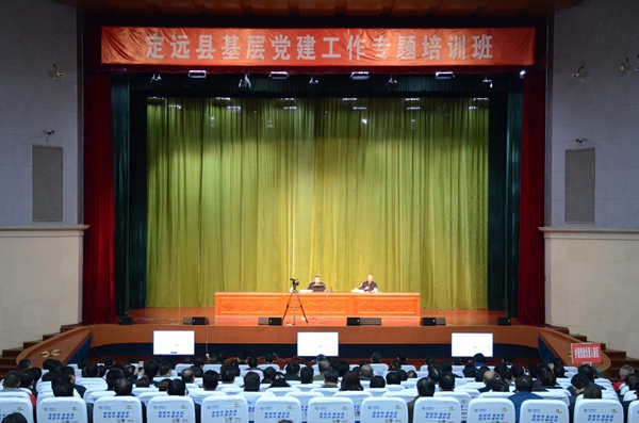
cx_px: 320
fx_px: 930
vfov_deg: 25.6
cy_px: 212
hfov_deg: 37.9
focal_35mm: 52
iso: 3200
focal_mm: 35
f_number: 5.6
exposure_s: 1/125
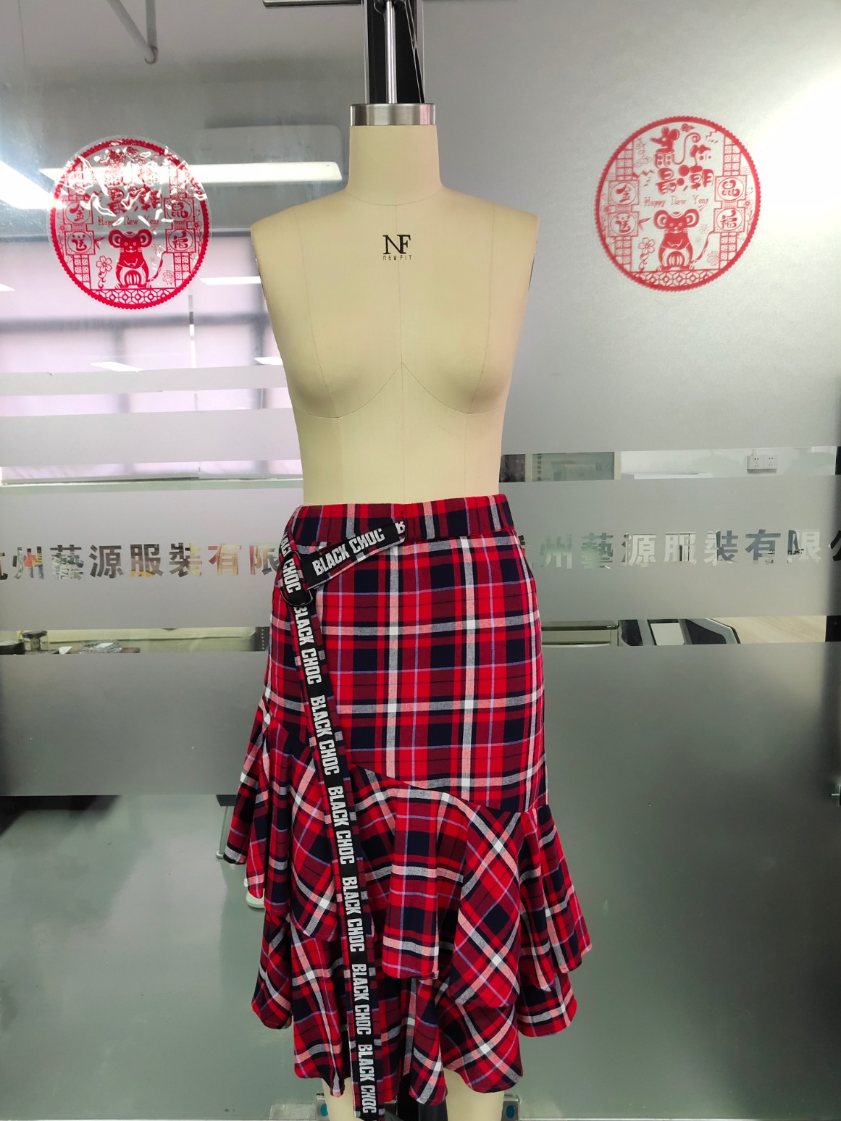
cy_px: 568
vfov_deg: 58.3
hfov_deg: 45.4
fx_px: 1004
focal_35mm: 31
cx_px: 410
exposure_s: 1/50
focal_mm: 4.35
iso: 405
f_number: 1.8
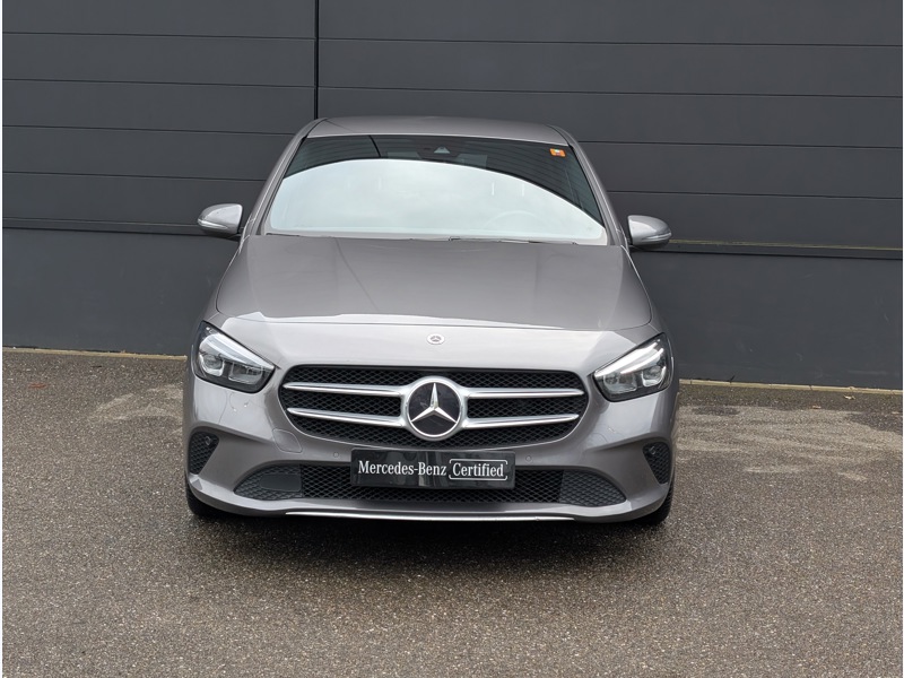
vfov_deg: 29.7
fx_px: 1280
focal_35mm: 49
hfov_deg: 38.9
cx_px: 452
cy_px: 339
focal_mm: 6.9
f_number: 1.68
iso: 85
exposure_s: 1/389
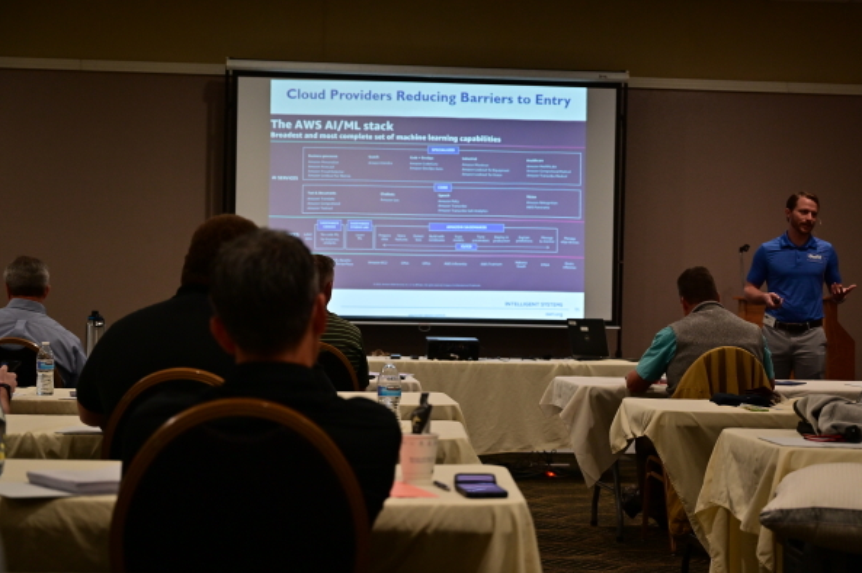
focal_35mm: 71
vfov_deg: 19.1
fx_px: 1698
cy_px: 300
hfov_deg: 28.5
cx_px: 464
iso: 720
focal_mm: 61
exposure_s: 1/60
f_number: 4
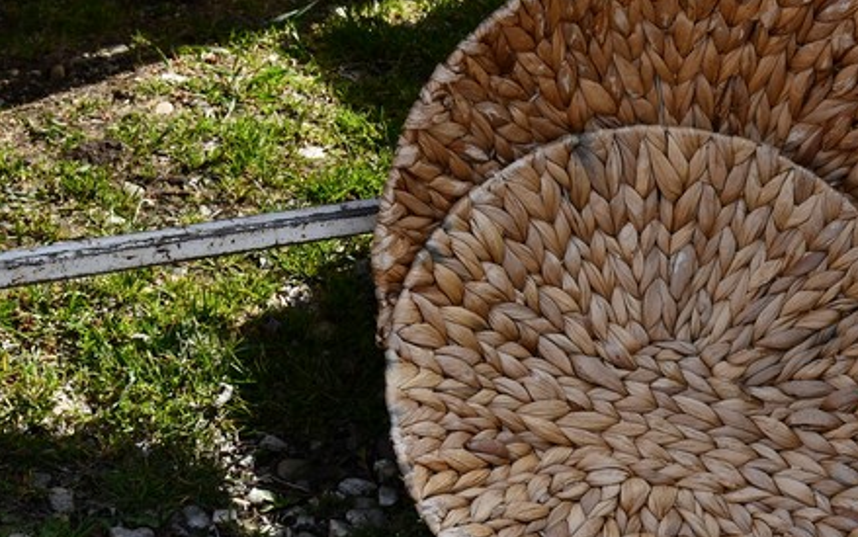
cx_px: 602
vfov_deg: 7.7
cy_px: 147
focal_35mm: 171
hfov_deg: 12.2
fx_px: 4001
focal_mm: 48
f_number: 7.1
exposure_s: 1/250
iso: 200
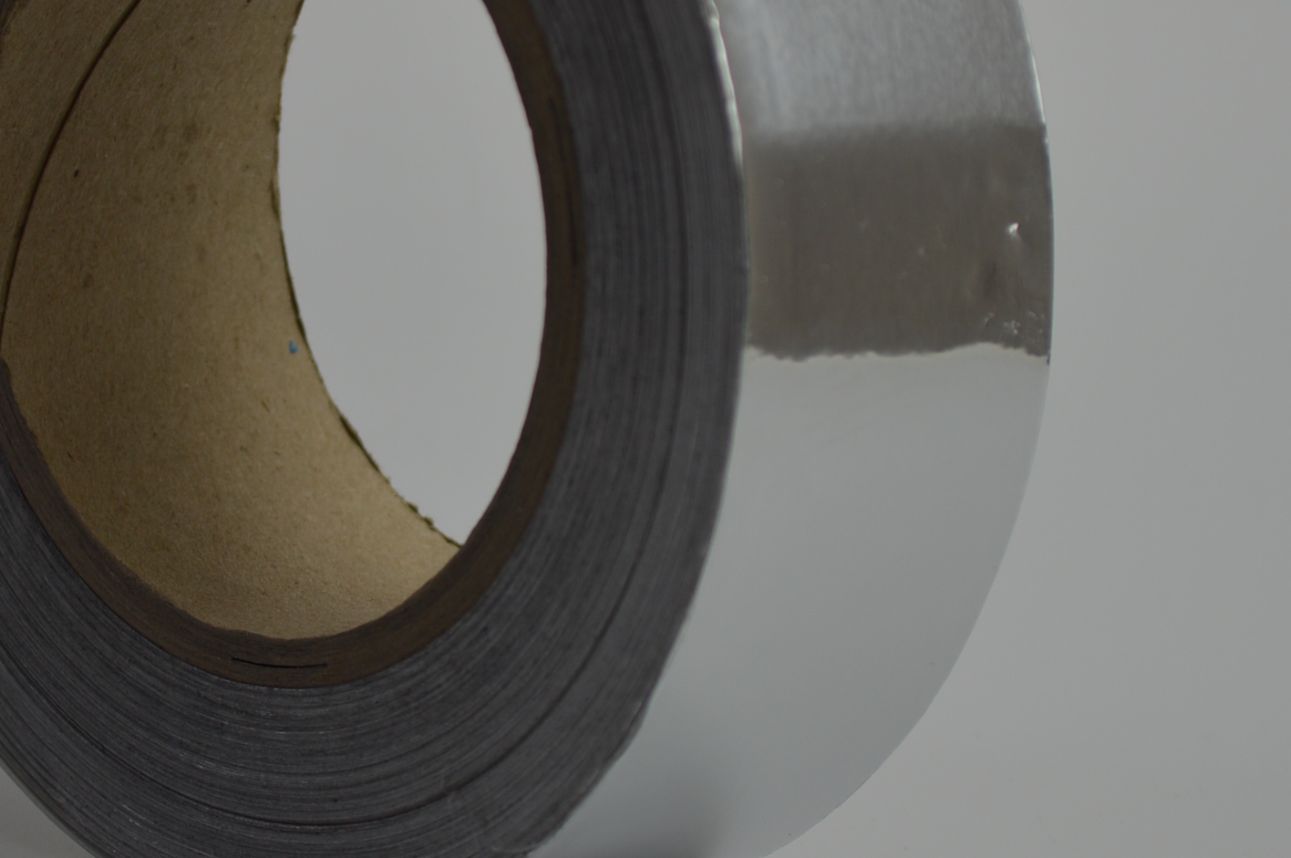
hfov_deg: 13.4
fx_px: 5481
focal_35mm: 153
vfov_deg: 8.9
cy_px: 289
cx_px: 371
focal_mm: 48
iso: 100
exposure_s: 1/60
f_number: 5.6
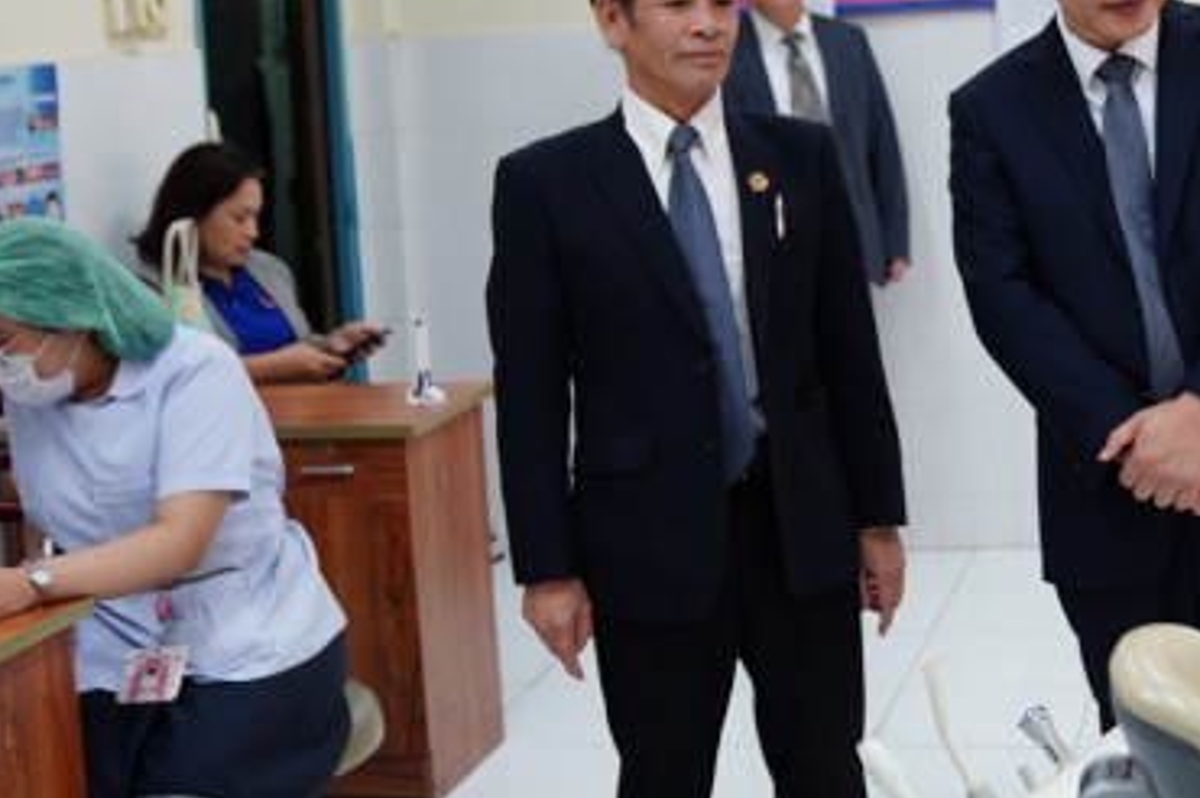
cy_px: 182
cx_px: 996
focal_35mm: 70
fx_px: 2331
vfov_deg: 19.3
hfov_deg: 28.1
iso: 320
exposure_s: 1/40
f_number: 2.8
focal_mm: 25
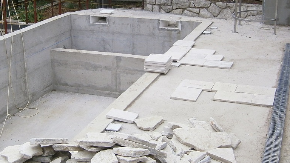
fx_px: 454
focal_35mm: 59
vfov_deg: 20.3
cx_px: 114
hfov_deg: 35.3
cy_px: 56
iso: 80
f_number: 8
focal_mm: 4.7
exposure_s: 1/80
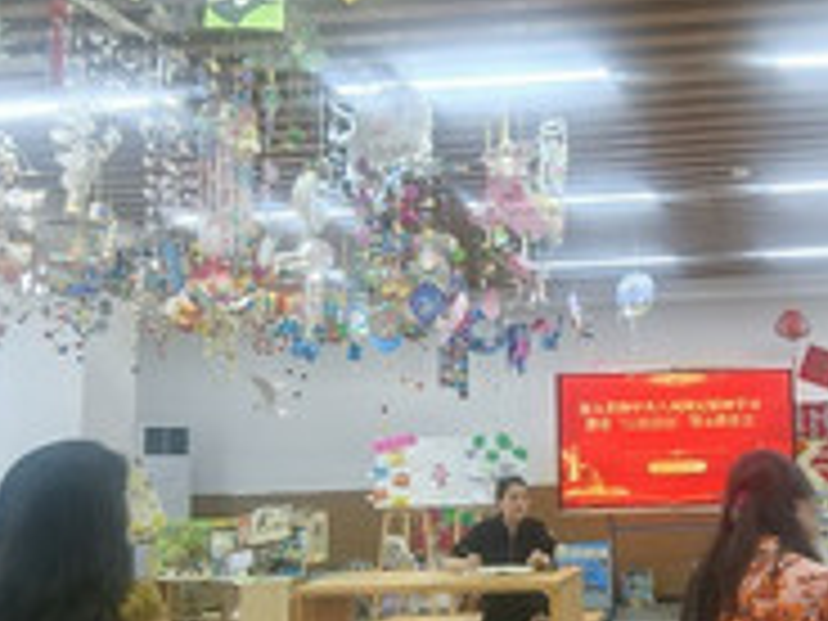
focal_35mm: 38
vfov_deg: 37.6
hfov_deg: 46.1
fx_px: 909
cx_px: 680
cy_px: 362
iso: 125
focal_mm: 1.95
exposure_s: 1/50
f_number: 2.2
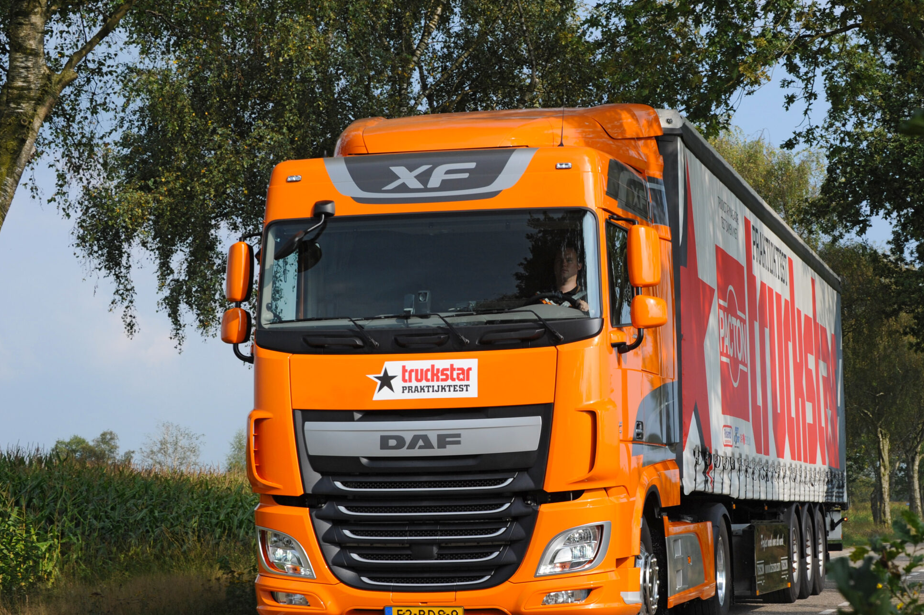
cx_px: 556
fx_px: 2385
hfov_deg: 21.9
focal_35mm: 93
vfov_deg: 14.7
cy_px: 330
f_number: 9
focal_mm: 70
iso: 320
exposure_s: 1/320
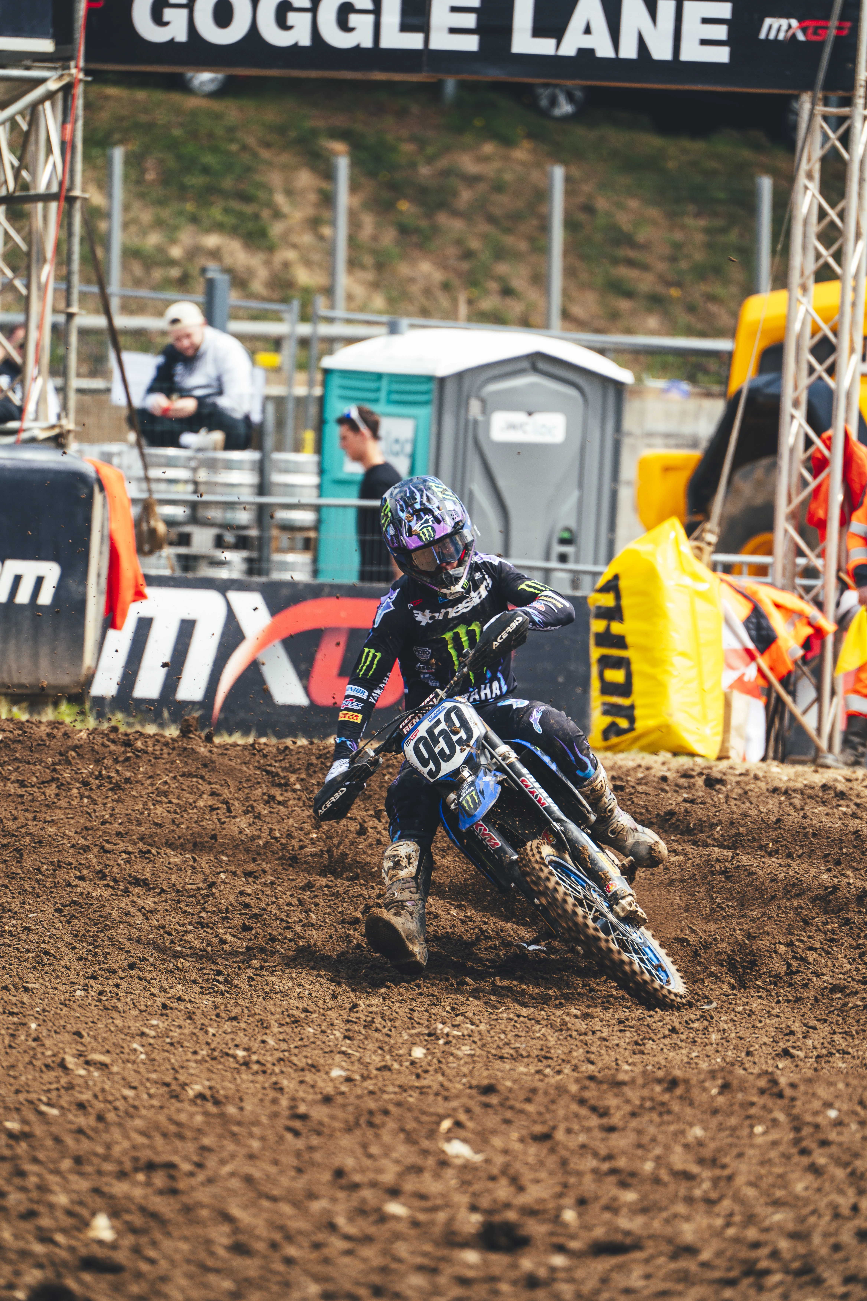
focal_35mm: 400
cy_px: 650
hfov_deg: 3.4
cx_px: 434
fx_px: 14449
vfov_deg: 5.2
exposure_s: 1/500
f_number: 5.6
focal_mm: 400
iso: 200
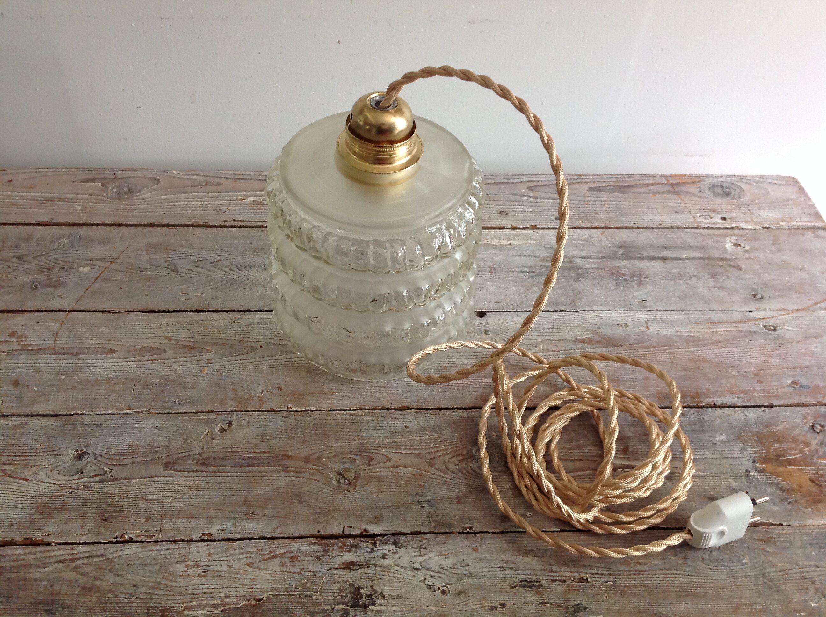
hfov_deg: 52.7
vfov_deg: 40.6
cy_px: 308
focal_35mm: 35
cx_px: 413
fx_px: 834
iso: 125
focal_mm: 4.28
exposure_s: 1/15
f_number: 2.4
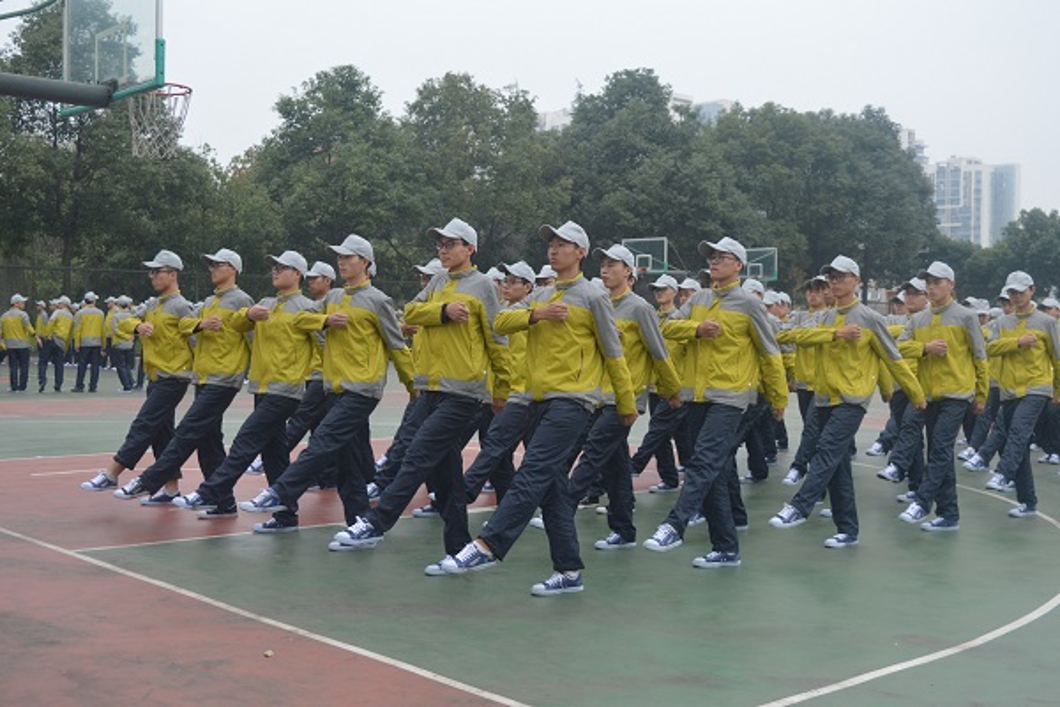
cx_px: 530
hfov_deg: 45.0
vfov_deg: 30.8
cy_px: 354
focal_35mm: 44
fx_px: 1281
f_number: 5.6
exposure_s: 1/125
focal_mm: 29
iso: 360
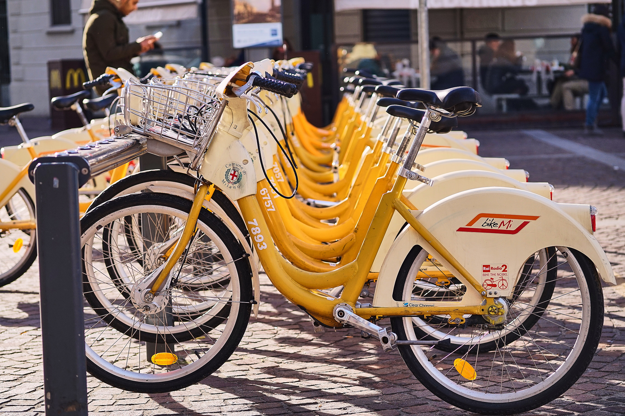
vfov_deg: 15.2
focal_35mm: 90
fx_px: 1561
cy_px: 208
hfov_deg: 22.6
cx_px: 312
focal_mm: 60
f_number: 3.2
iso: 100
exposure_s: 1/800
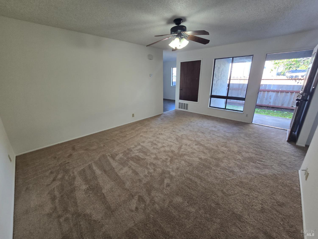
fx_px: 119
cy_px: 120
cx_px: 159
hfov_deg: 106.2
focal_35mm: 13
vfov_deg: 89.9
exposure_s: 1/60
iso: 80
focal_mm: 2.2
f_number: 2.2
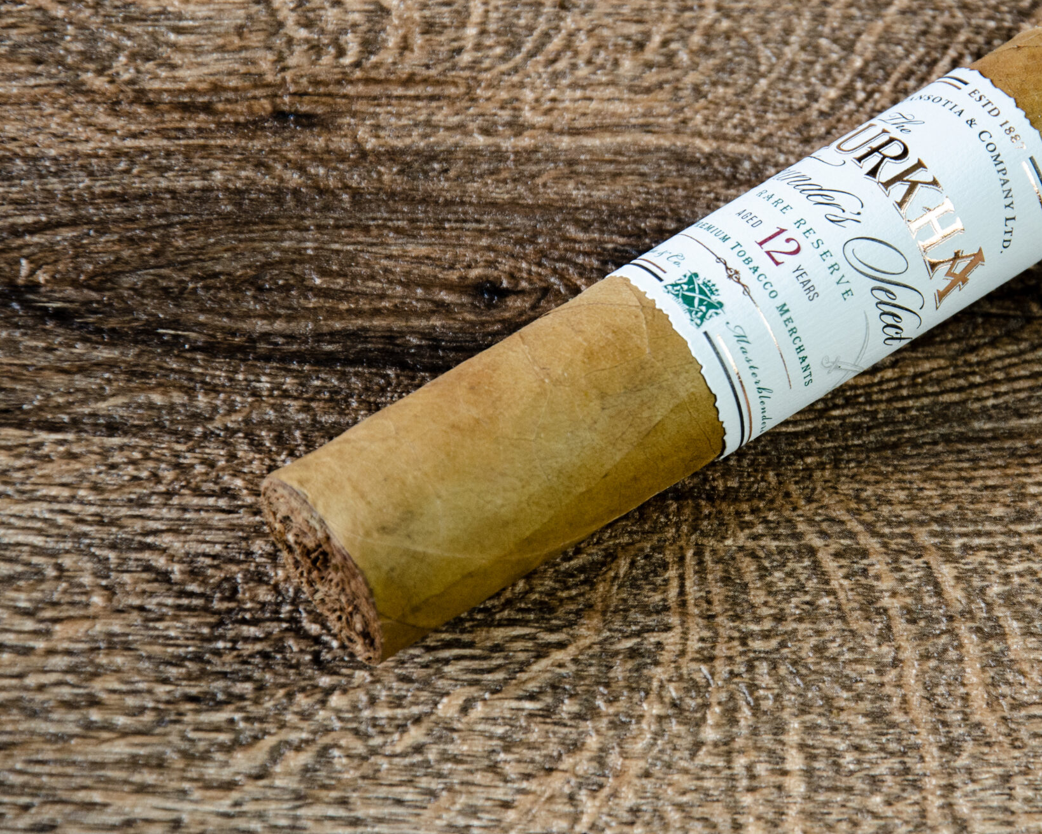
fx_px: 7114
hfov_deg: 8.4
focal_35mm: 231
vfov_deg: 6.7
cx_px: 778
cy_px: 324
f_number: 5.6
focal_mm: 105
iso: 800
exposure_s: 1/50
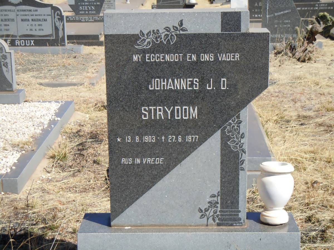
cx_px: 167
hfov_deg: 25.3
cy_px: 125
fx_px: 743
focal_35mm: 77
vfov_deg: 19.1
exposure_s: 1/250
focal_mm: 13.9
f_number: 8.6
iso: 200
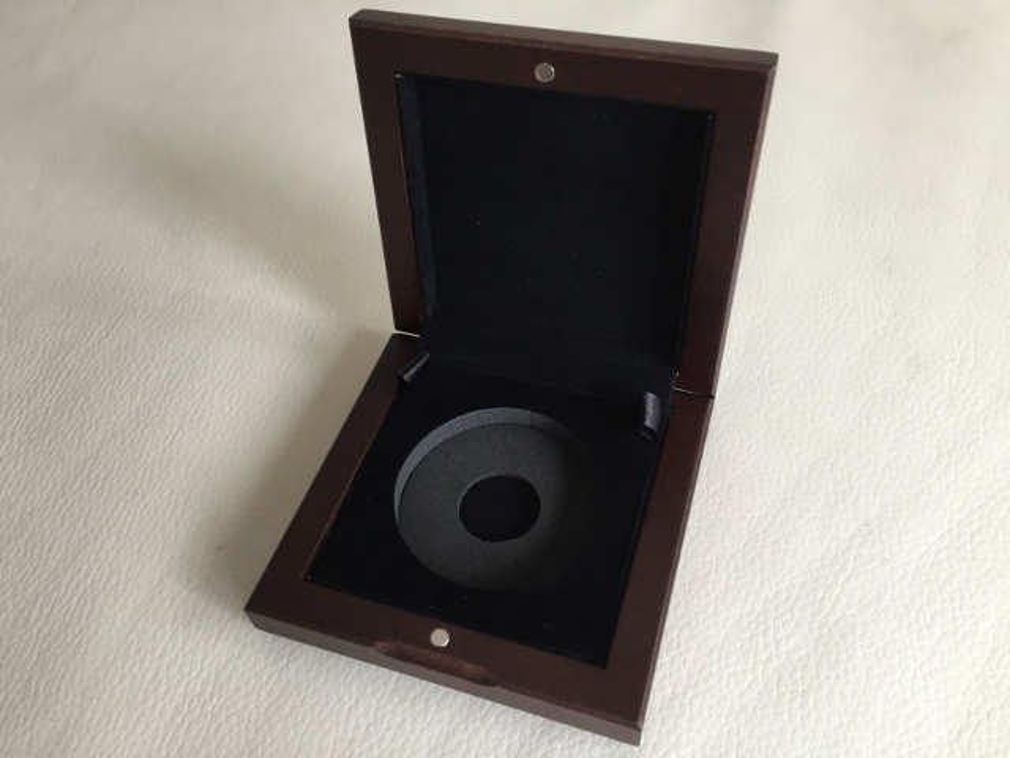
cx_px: 505
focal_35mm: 29
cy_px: 379
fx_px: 846
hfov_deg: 61.7
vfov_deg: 48.2
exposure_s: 1/33
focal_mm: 4.15
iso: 125
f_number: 2.2
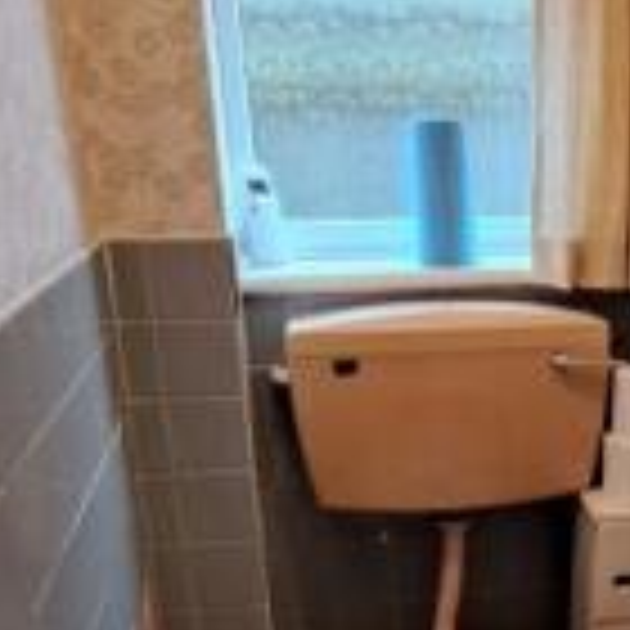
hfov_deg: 33.8
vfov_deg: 33.8
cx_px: 547
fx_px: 988
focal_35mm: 48
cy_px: 542
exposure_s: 1/50
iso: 125
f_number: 2.2
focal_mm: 1.74
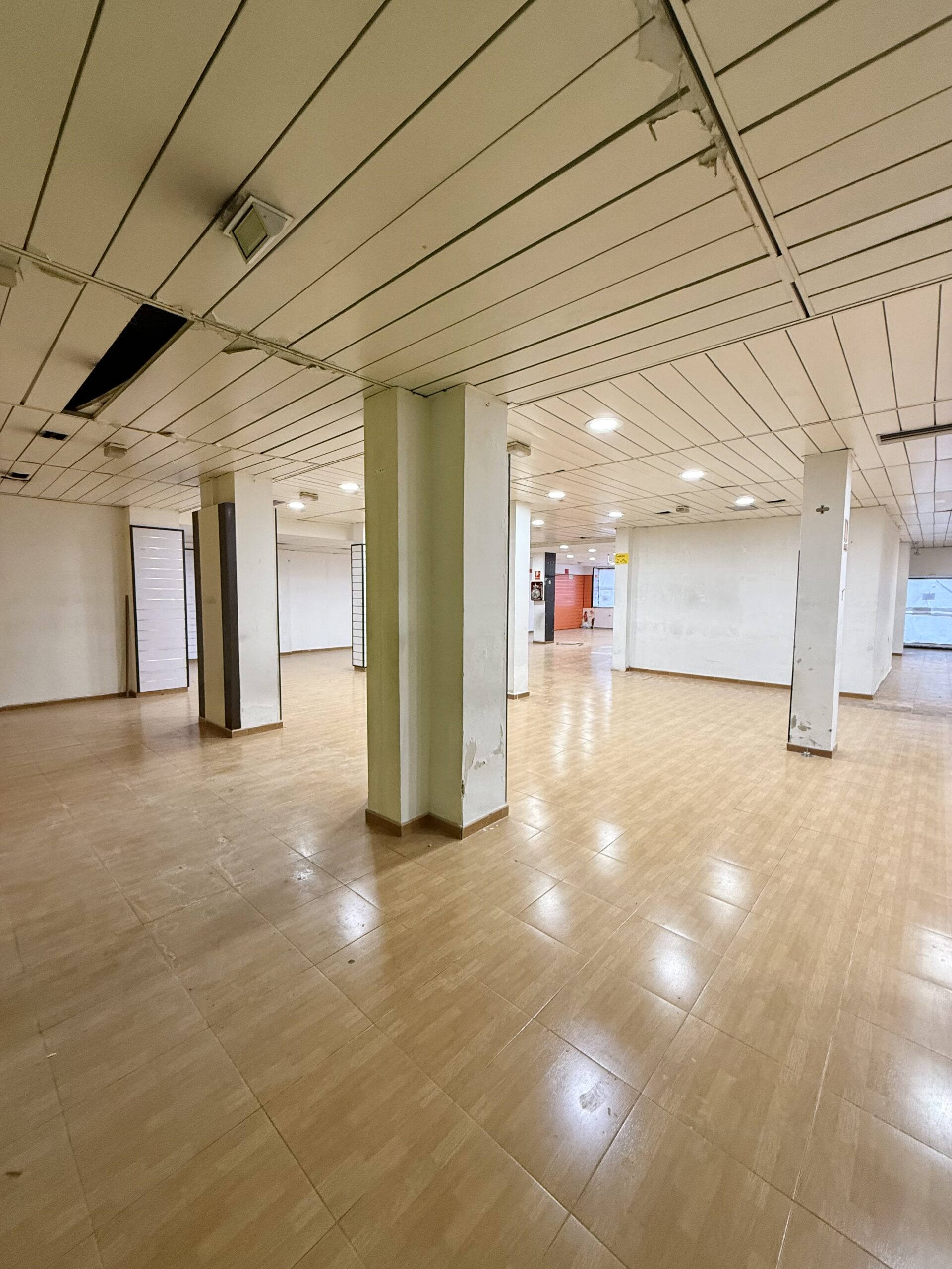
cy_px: 634
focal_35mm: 14
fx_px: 513
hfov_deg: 85.7
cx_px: 476
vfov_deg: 102.1
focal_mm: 2.22
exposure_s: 1/50
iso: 250
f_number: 2.2
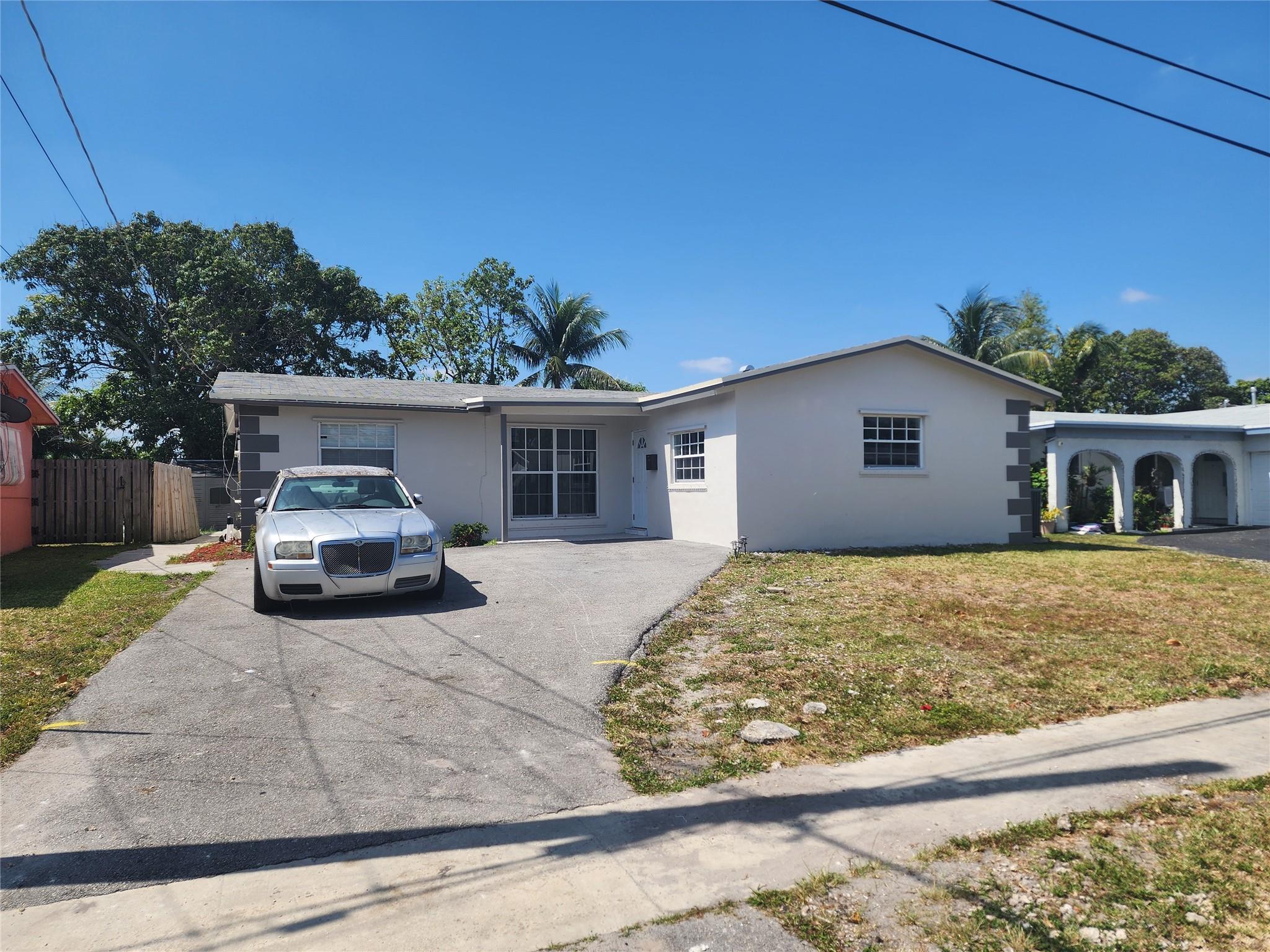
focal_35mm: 23
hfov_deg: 73.9
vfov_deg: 58.9
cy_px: 476
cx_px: 635
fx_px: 844
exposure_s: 1/1084
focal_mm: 6.4
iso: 12
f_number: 1.8
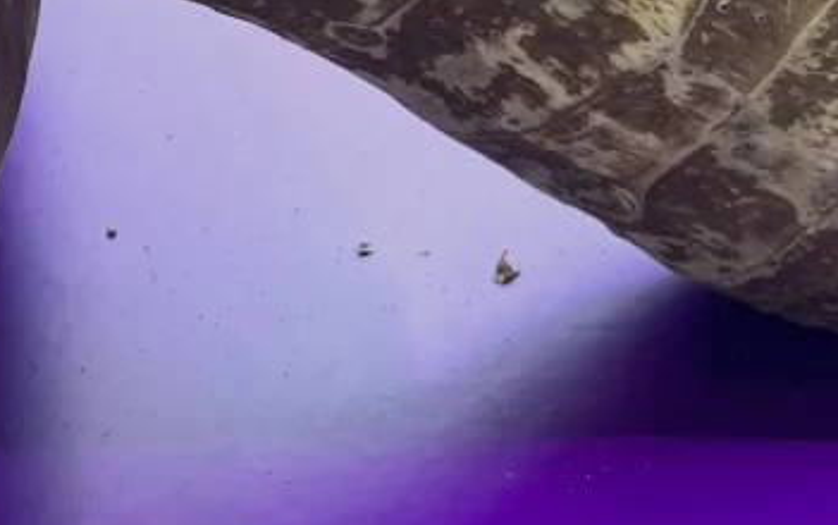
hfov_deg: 18.0
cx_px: 33
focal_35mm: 113
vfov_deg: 11.6
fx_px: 2583
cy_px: 284
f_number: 1.6
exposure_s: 1/100
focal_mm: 4.2
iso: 100
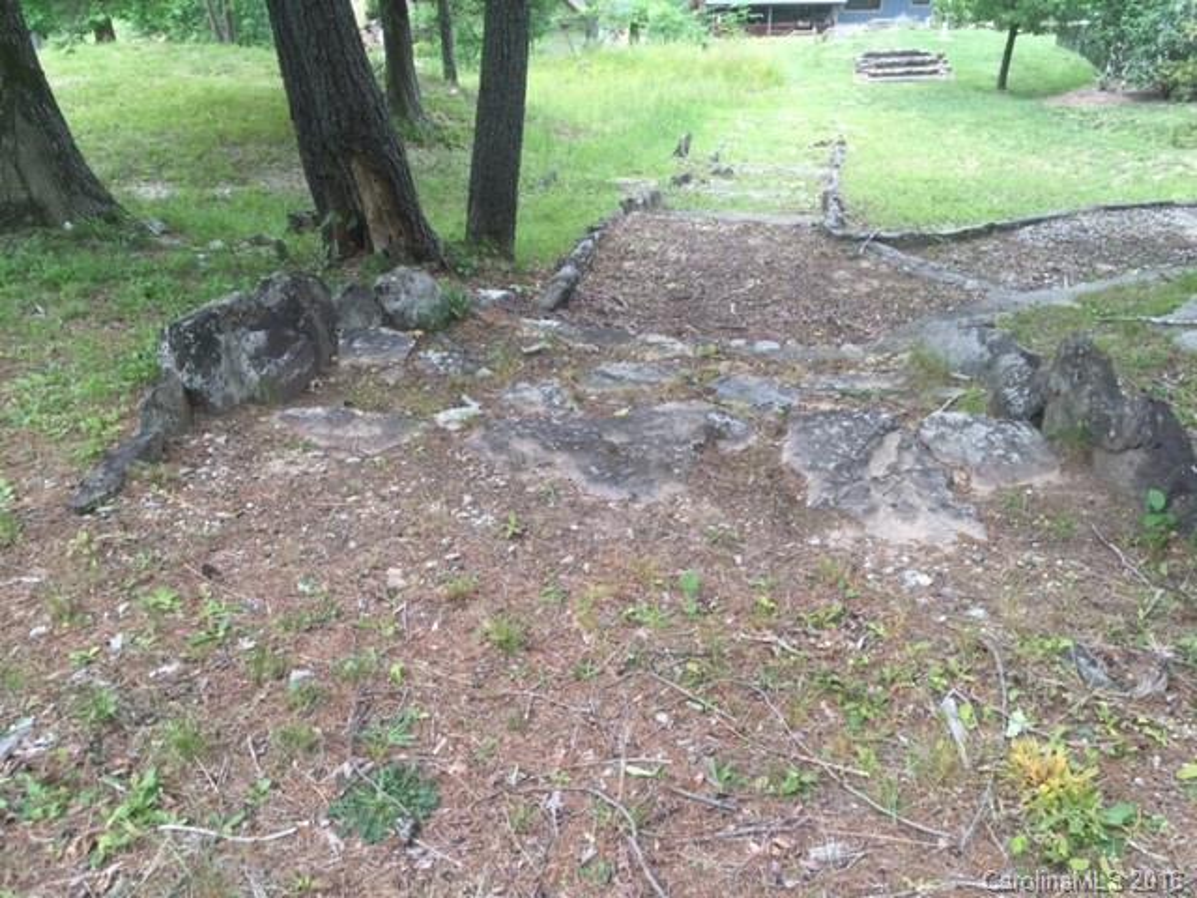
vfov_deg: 48.2
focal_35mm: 29
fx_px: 1003
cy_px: 449
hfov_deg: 61.7
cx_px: 598
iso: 32
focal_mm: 4.15
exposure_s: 1/168
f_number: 2.2
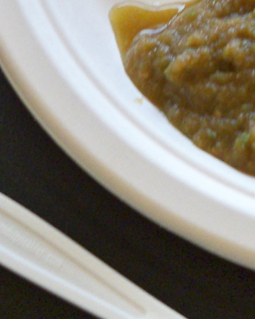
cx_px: 392
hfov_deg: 10.0
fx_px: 1405
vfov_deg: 12.5
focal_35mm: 149
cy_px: -113
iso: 160
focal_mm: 6.3
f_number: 3.1
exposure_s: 1/60
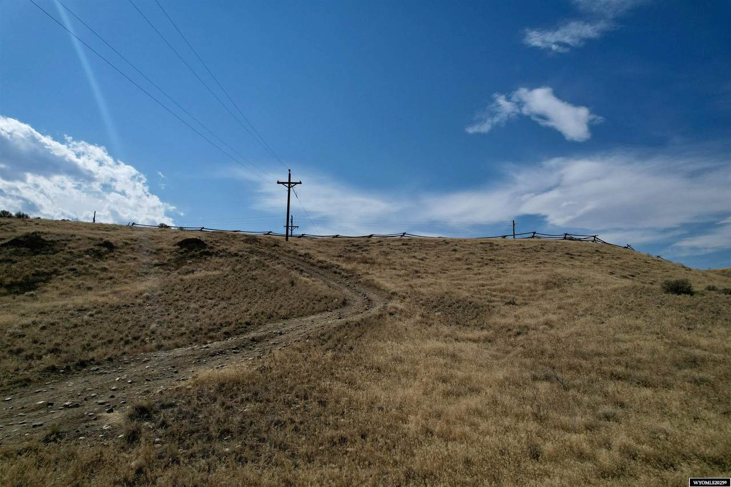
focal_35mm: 22
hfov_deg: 78.6
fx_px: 447
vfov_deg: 57.2
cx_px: 366
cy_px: 244
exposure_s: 1/8000
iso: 110
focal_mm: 8.38
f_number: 2.8
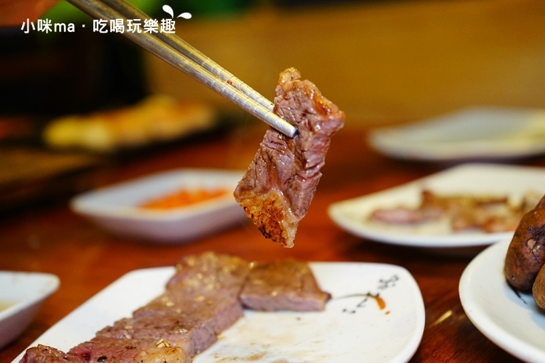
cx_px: 272
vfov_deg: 23.4
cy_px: 182
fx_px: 878
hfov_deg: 34.5
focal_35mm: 58
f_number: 5
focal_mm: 58
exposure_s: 1/60
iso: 2500
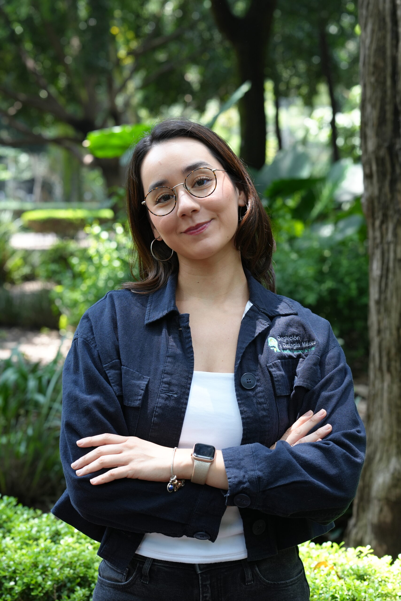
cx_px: 200
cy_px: 300
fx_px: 1403
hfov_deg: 16.3
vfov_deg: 24.2
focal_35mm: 84
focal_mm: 56
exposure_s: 1/160
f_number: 4
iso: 320
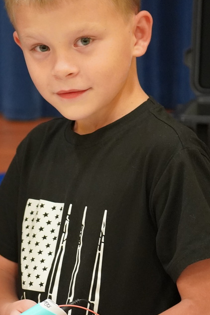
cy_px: 194
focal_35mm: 169
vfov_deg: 12.2
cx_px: 51
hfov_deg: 8.1
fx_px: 1479
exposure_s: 1/160
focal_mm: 70
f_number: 4.5
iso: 5000
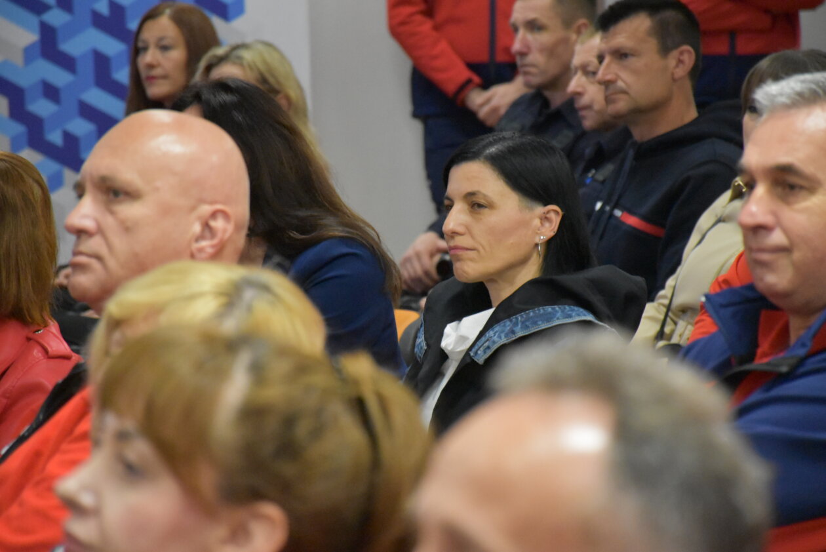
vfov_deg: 6.6
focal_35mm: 210
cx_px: 413
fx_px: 4821
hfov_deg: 9.8
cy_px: 276
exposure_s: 1/100
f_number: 5.6
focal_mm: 140
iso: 6400
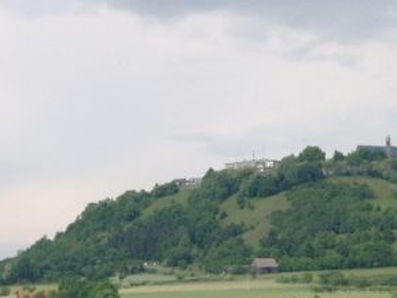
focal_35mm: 277
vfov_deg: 5.4
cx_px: 360
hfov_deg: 7.1
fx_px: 3178
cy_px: 162
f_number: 4
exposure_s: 1/387
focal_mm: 20.74
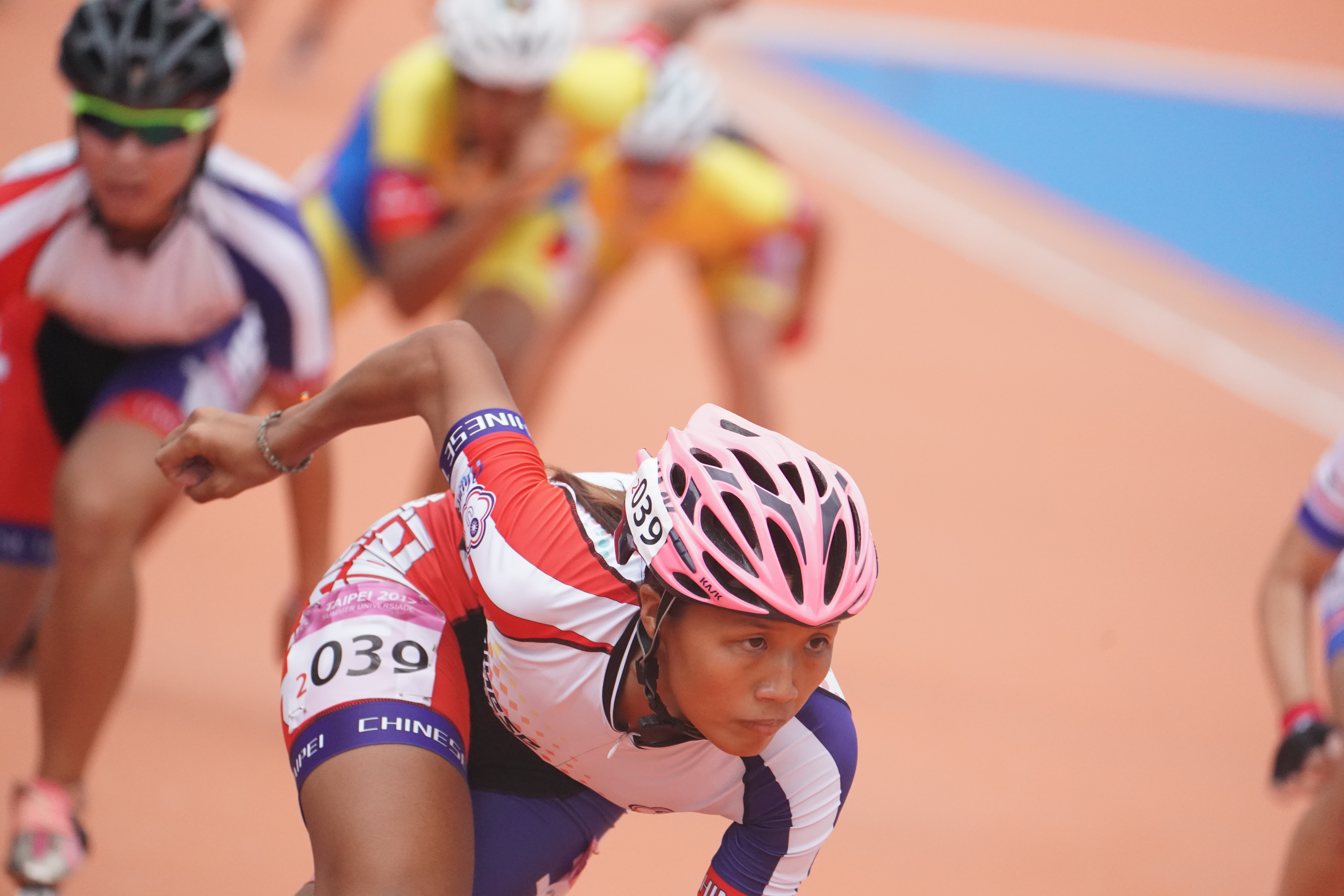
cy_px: 448
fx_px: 14932
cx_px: 672
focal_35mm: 400
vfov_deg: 3.4
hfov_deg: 5.2
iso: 5000
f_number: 5.6
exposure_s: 1/1250
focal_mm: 400
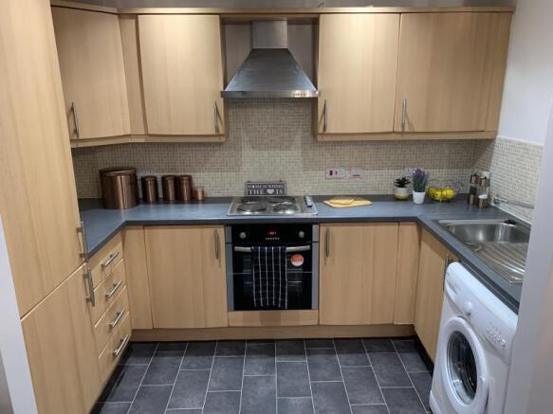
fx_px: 415
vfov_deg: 53.0
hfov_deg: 67.3
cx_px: 276
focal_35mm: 26
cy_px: 207
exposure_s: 1/50
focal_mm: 4.25
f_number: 1.8
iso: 160
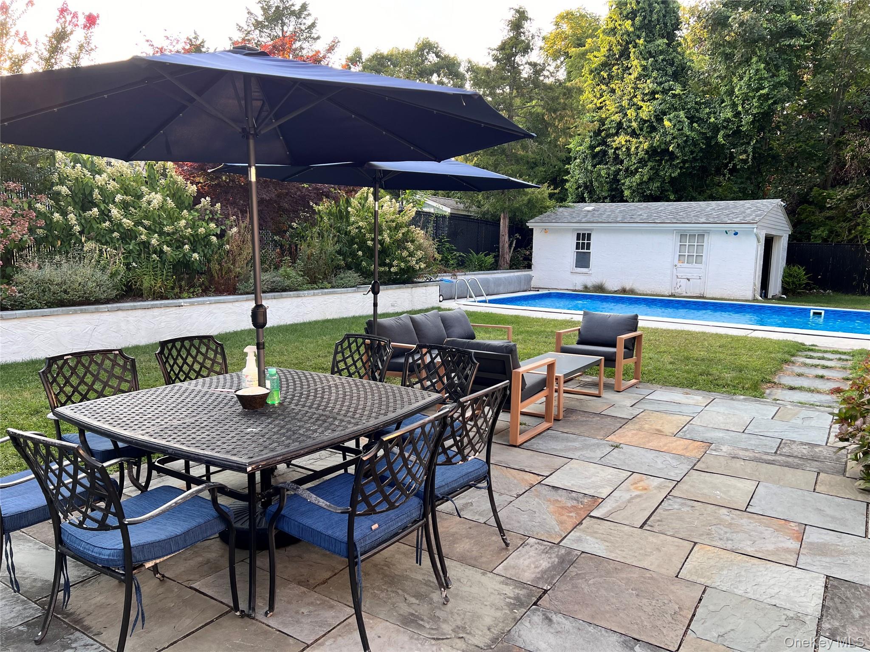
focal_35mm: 26
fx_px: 653
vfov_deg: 53.1
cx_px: 435
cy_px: 326
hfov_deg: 67.3
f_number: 1.5
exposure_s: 1/268
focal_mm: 5.7
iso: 40
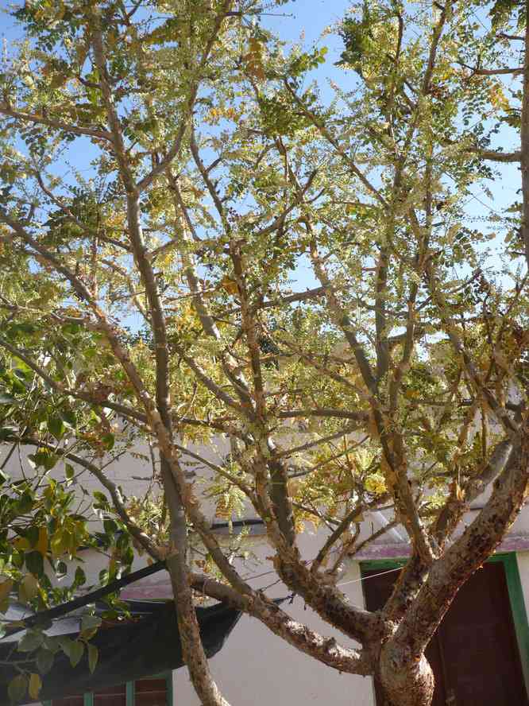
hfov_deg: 40.7
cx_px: 264
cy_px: 353
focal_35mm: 35
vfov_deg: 52.6
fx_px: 713
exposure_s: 1/640
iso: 100
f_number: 2.8
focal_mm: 5.8
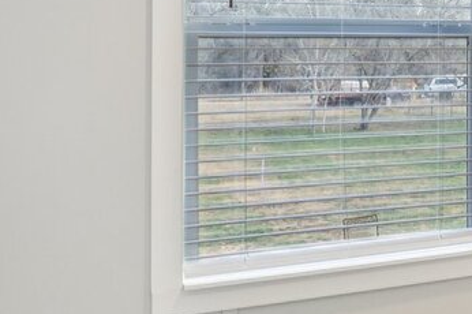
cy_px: 83
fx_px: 982
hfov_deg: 18.8
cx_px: 907
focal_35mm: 75
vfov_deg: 18.0
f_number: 8
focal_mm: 16
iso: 400
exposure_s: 1/15
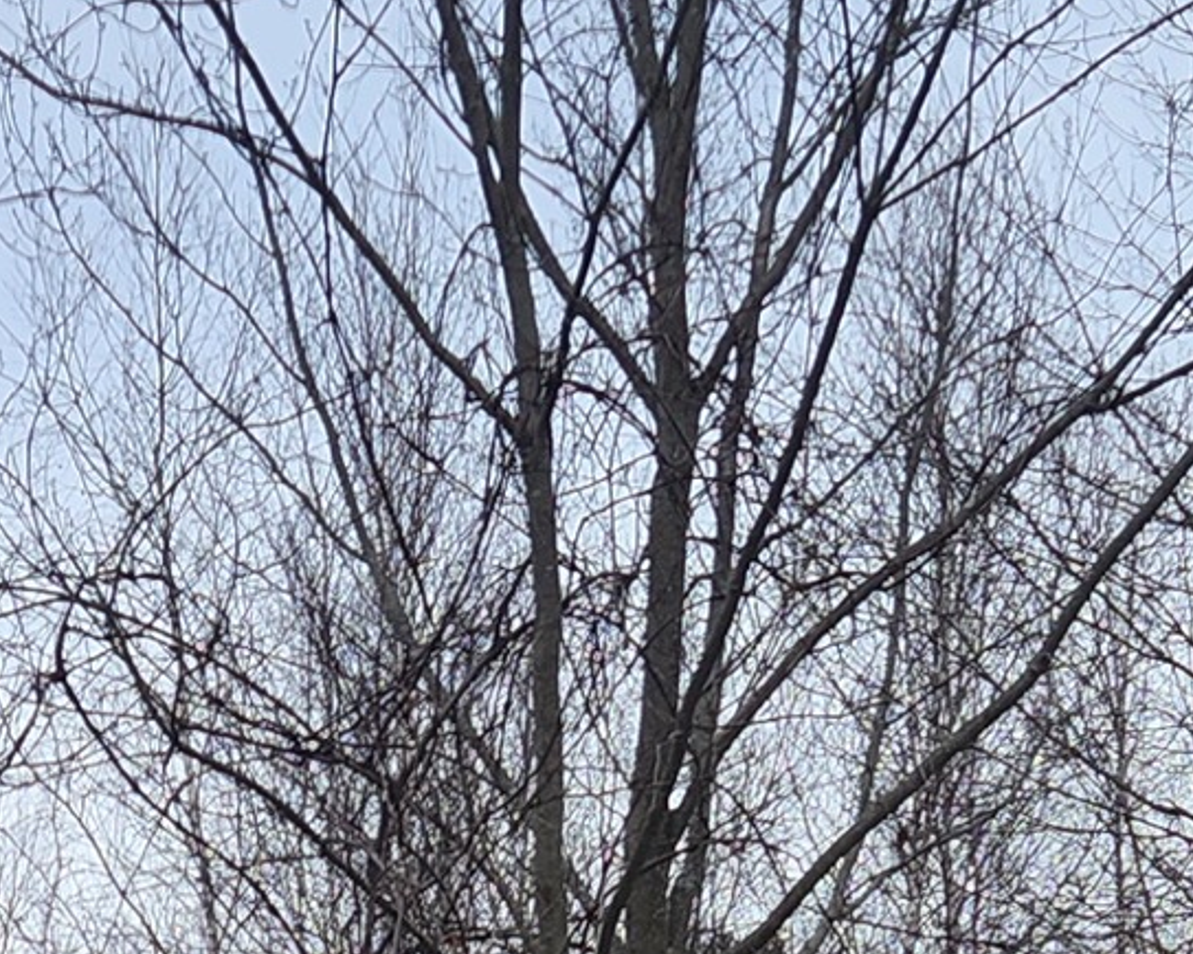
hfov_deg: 15.1
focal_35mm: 127
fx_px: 4483
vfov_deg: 11.0
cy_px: 1910
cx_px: 330
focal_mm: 5.4
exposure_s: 1/720
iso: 20
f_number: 1.8
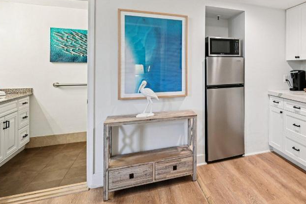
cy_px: 66
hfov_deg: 63.0
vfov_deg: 48.6
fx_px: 221
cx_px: 248
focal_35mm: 26
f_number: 8
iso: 800
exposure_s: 1/30
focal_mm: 14
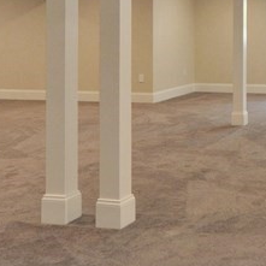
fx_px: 565
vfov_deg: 25.7
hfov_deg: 24.2
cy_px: 30
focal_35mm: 65
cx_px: 313
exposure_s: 1/40
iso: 400
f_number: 5
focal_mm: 11
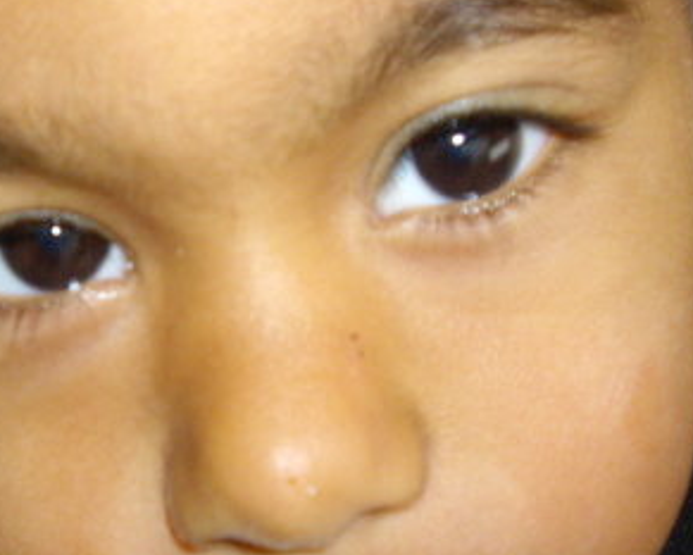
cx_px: 60
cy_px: 272
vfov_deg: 15.3
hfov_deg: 18.6
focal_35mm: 101
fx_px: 2072
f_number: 3
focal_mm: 7.6
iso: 200
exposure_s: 1/50
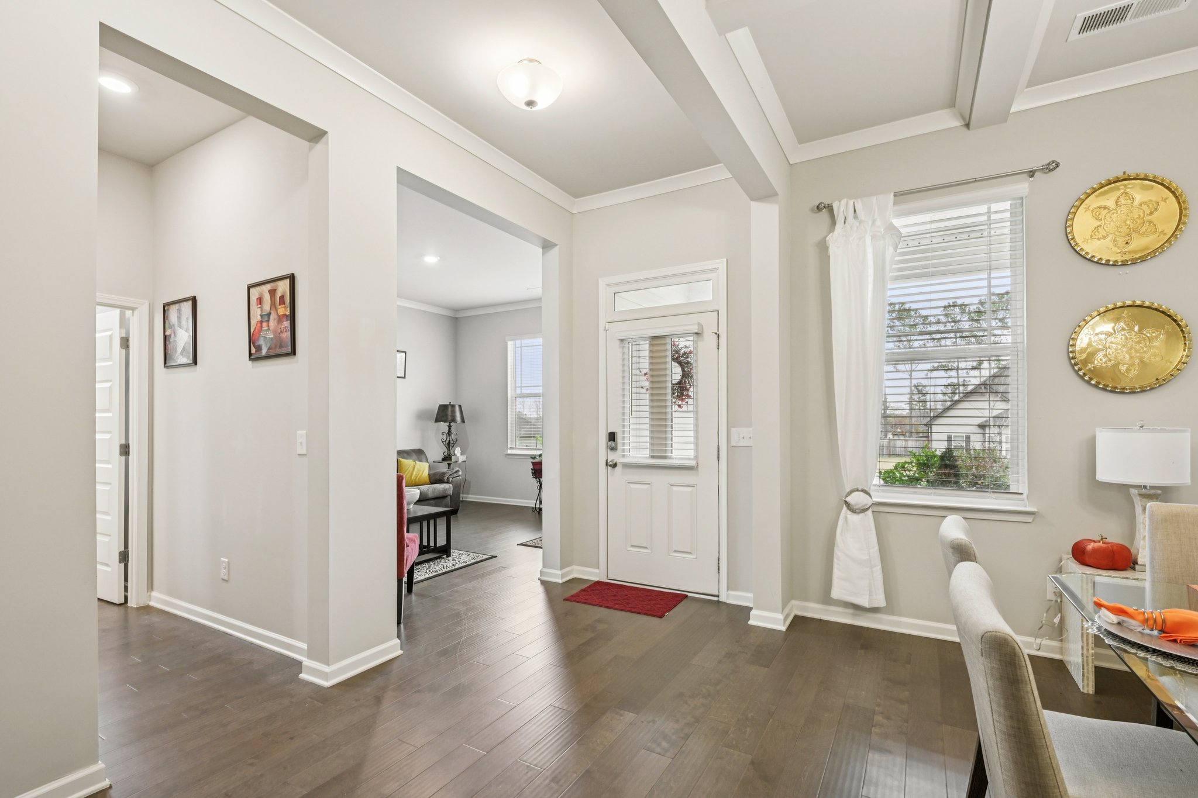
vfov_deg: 73.7
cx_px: 599
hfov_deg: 96.7
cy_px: 399
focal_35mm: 16
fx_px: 532
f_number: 8
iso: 400
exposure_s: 1/30
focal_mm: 16
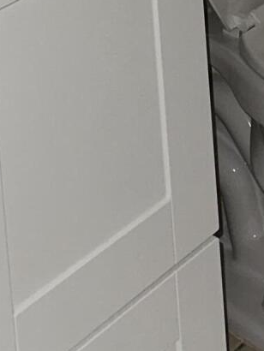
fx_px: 1189
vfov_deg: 13.3
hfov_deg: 12.7
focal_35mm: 117
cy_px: -442
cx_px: 177
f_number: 1.78
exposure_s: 1/11
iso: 125
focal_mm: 6.86
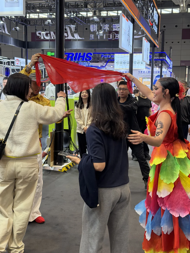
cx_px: 95
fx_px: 351
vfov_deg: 39.7
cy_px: 126
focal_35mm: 48
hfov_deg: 30.3
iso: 160
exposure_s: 1/100
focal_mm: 6.76
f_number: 1.78
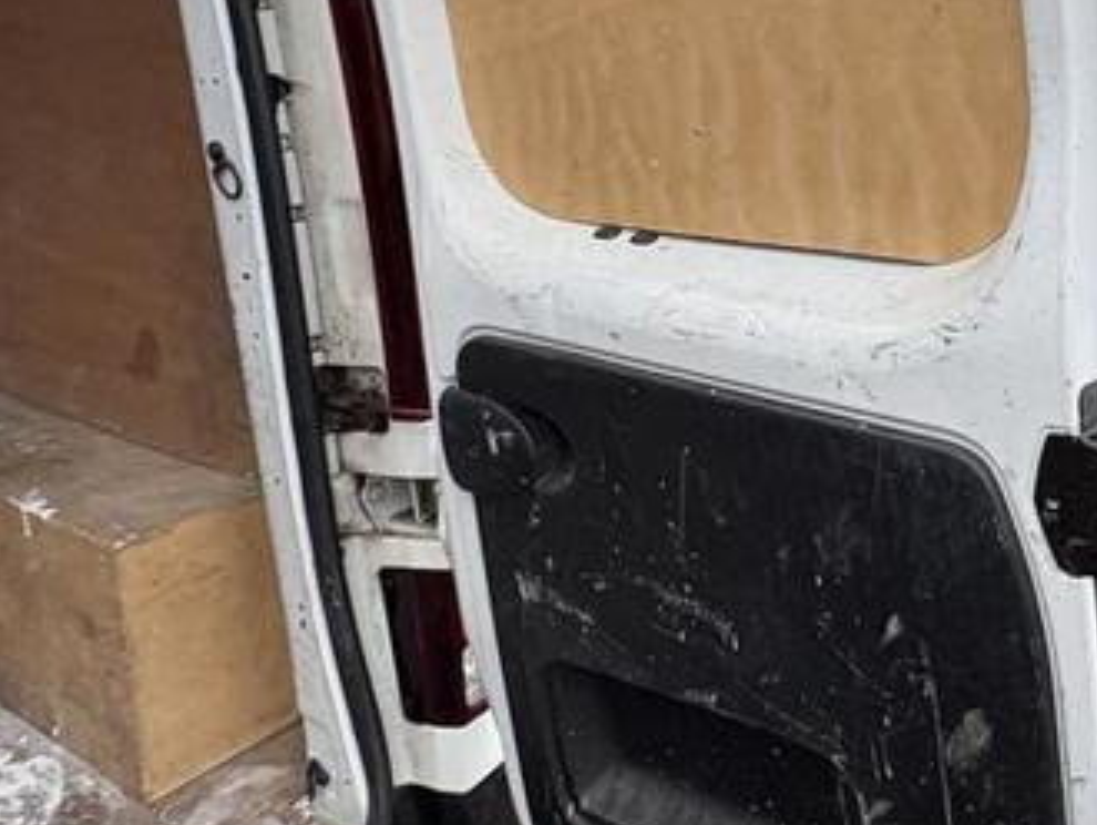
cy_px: 176
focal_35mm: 38
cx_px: 844
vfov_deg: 36.6
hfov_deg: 46.9
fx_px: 1205
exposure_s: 1/99
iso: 64
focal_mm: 2.22
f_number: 2.2
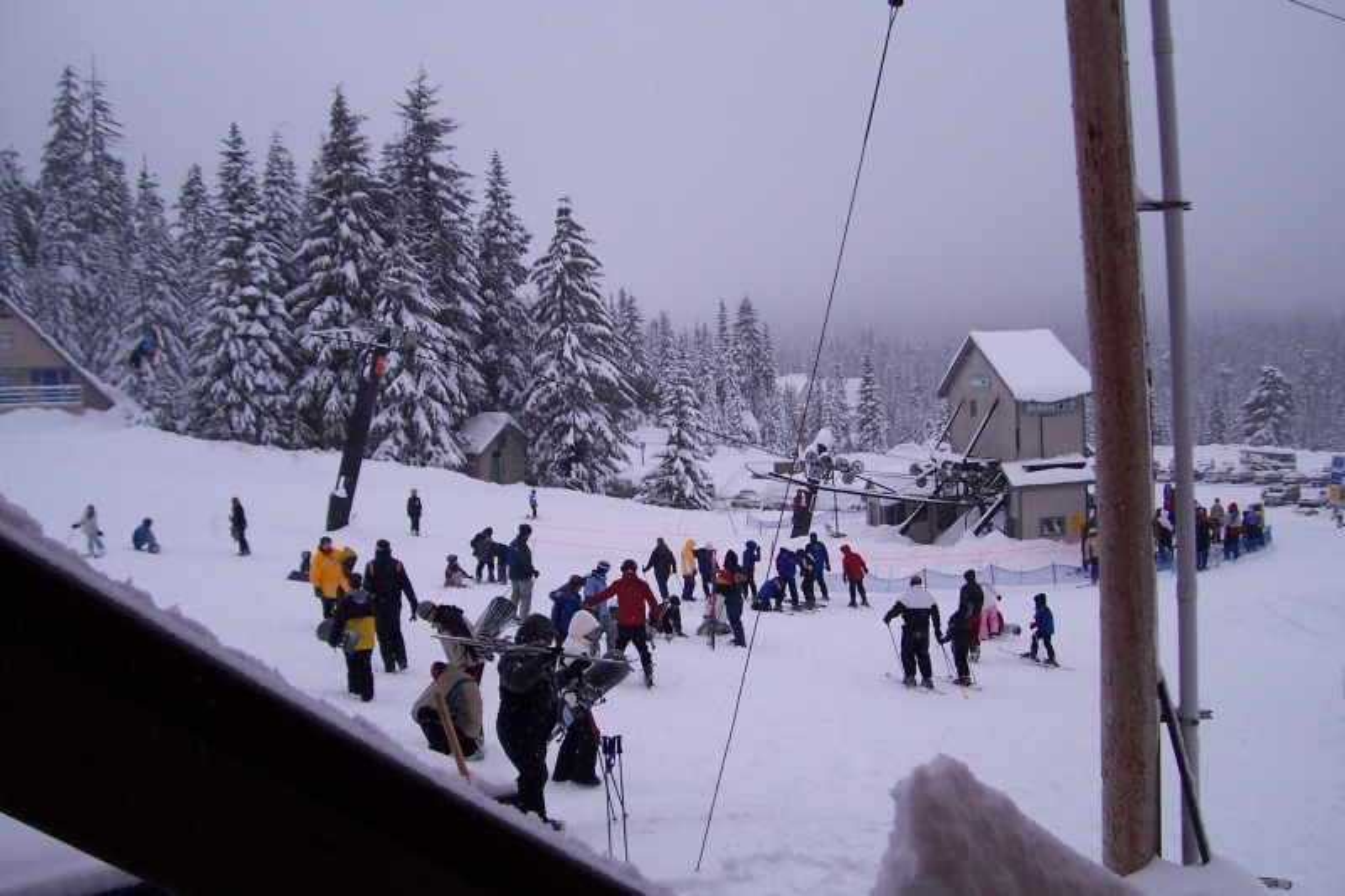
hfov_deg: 55.8
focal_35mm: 34
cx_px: 672
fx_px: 1270
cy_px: 448
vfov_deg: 38.9
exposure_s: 1/350
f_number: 2.7
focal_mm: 5.6
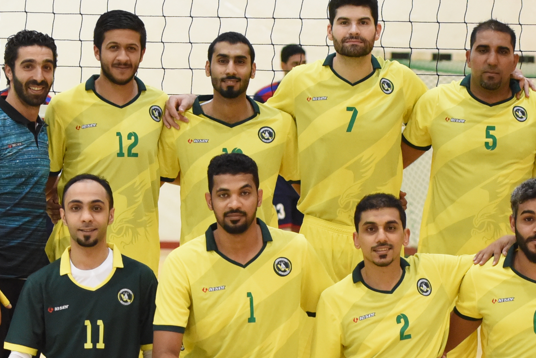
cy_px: 412
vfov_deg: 6.3
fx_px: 3217
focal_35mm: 216
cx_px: 440
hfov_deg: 9.5
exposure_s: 1/400
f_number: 2.8
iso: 5000
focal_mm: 70
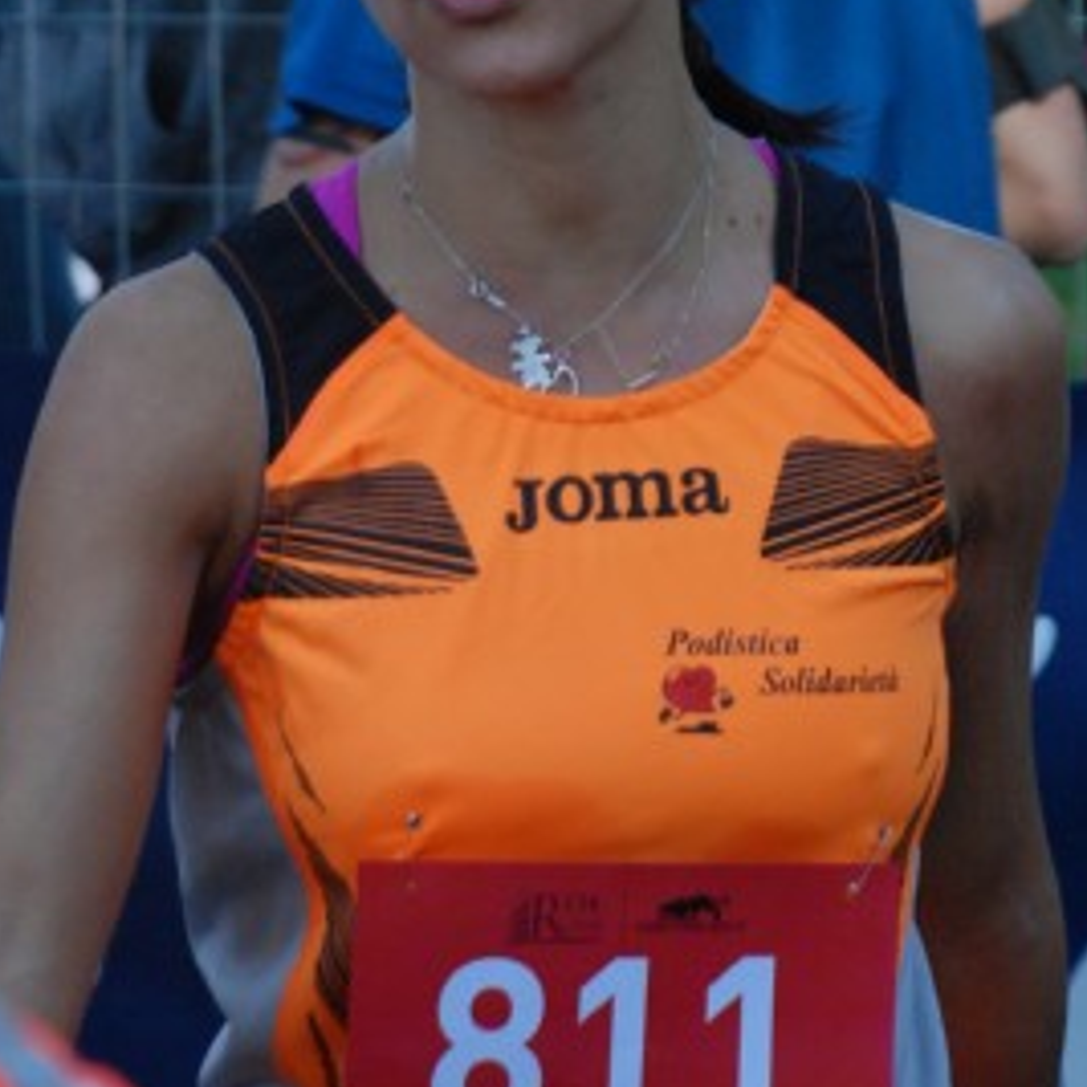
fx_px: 9166
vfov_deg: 6.8
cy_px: 57
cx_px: 723
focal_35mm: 258
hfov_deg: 6.8
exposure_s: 1/320
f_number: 5.6
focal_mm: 90
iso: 1000
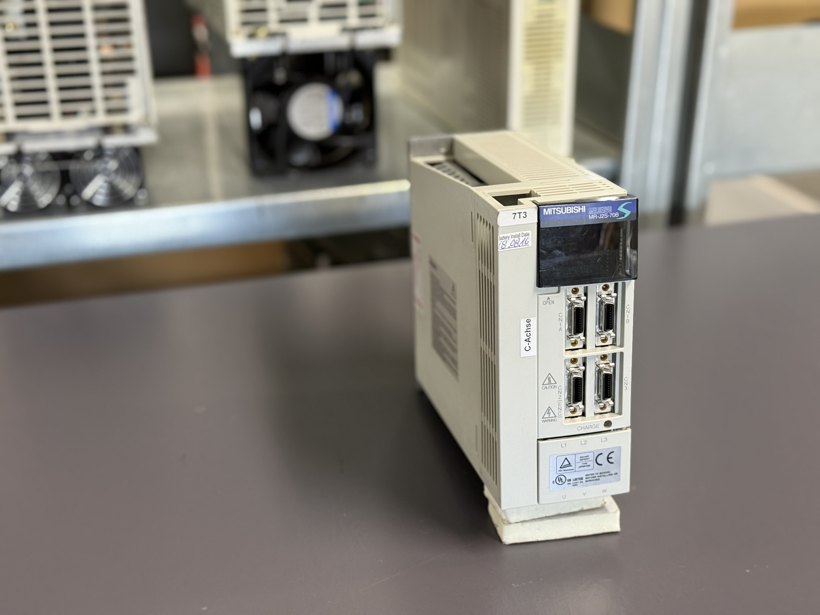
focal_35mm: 48
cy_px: 308
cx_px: 410
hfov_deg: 39.7
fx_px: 1137
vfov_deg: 30.3
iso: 250
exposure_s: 1/50
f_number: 1.78
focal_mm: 6.76
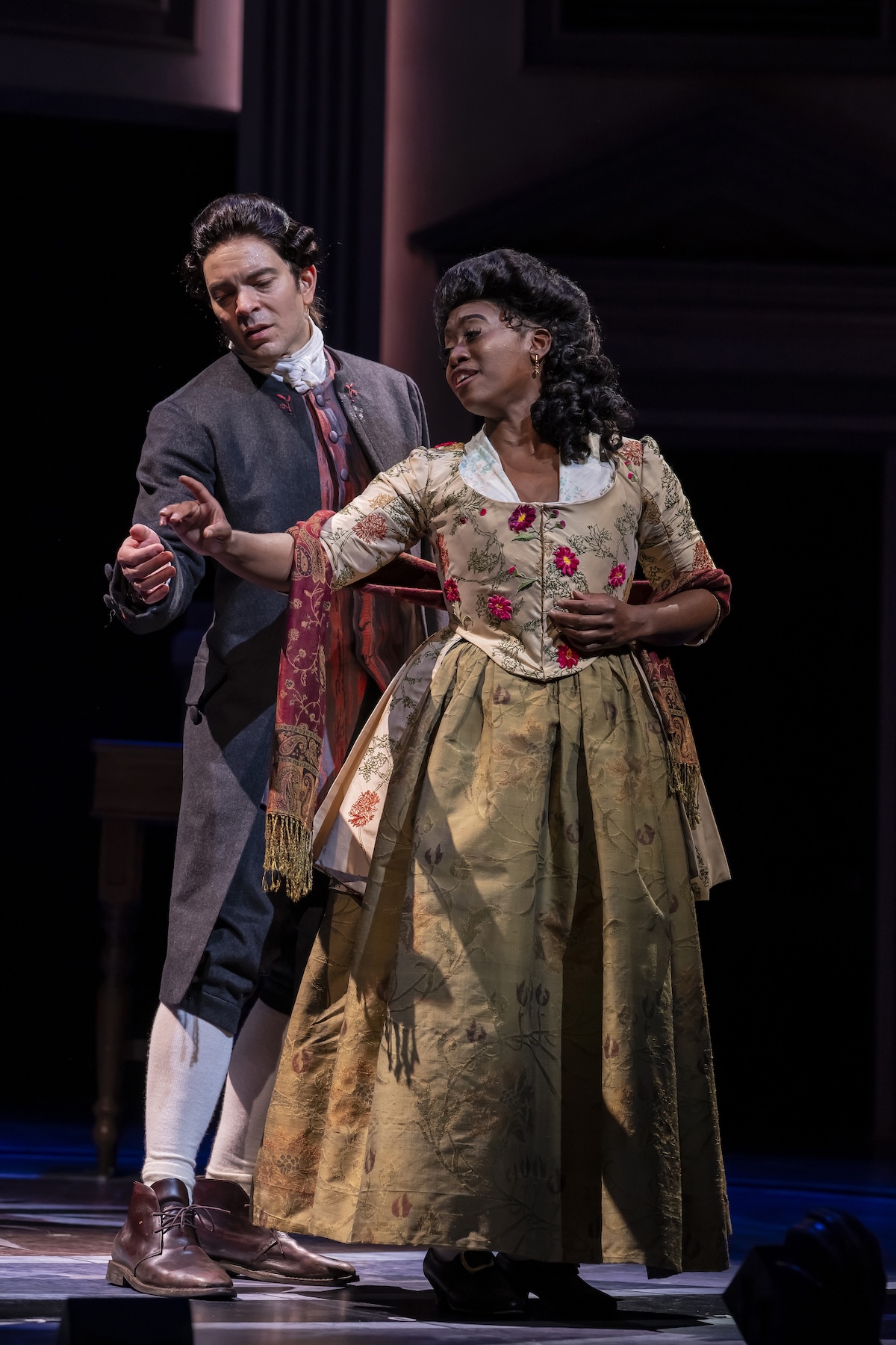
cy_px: 672
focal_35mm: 113
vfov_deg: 18.1
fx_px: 4218
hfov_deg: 12.1
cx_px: 448
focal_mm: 113
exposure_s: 1/350
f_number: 4
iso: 1600
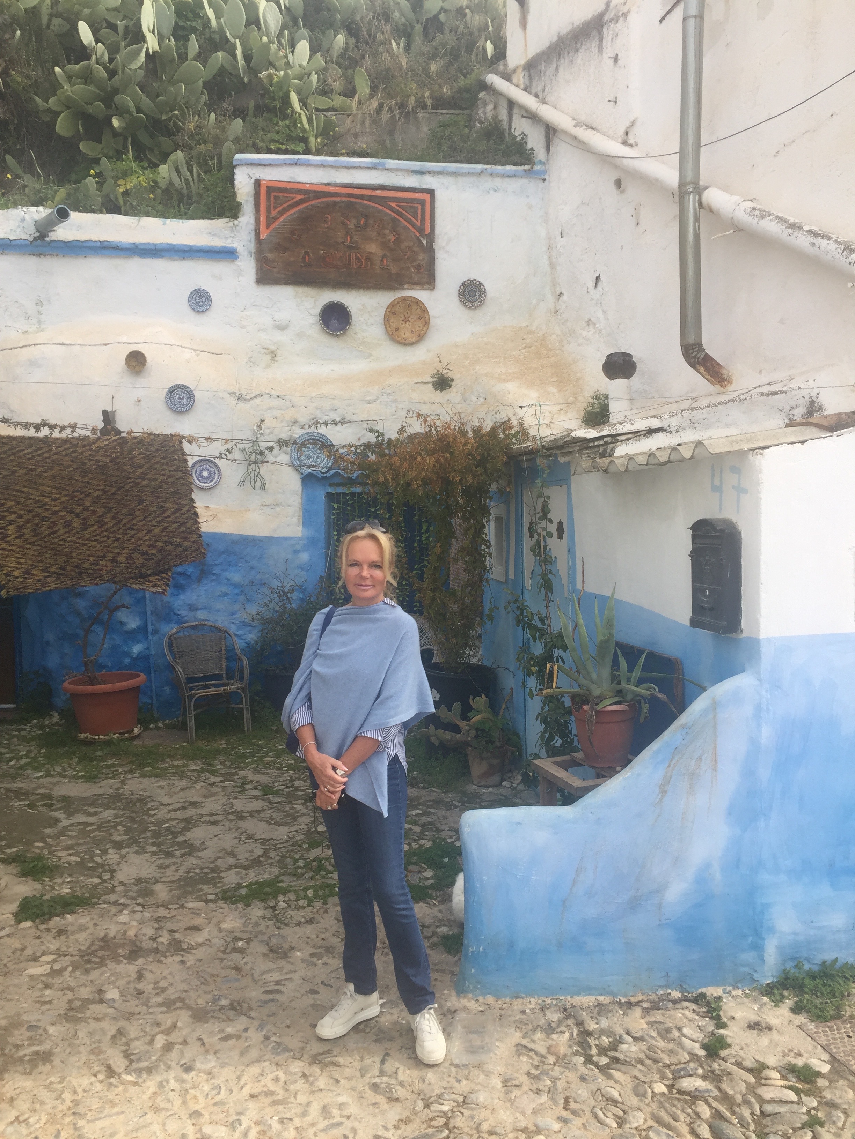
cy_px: 570
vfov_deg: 61.7
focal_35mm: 29
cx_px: 428
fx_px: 955
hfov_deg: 48.2
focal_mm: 4.15
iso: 32
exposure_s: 1/659
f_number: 2.2
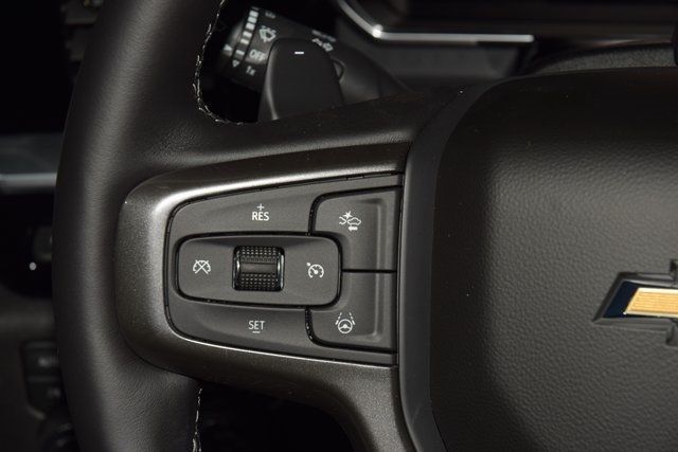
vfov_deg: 13.0
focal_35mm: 105
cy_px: 226
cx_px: 339
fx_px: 1978
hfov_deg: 19.5
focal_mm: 70
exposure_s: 1/125
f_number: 8
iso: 100
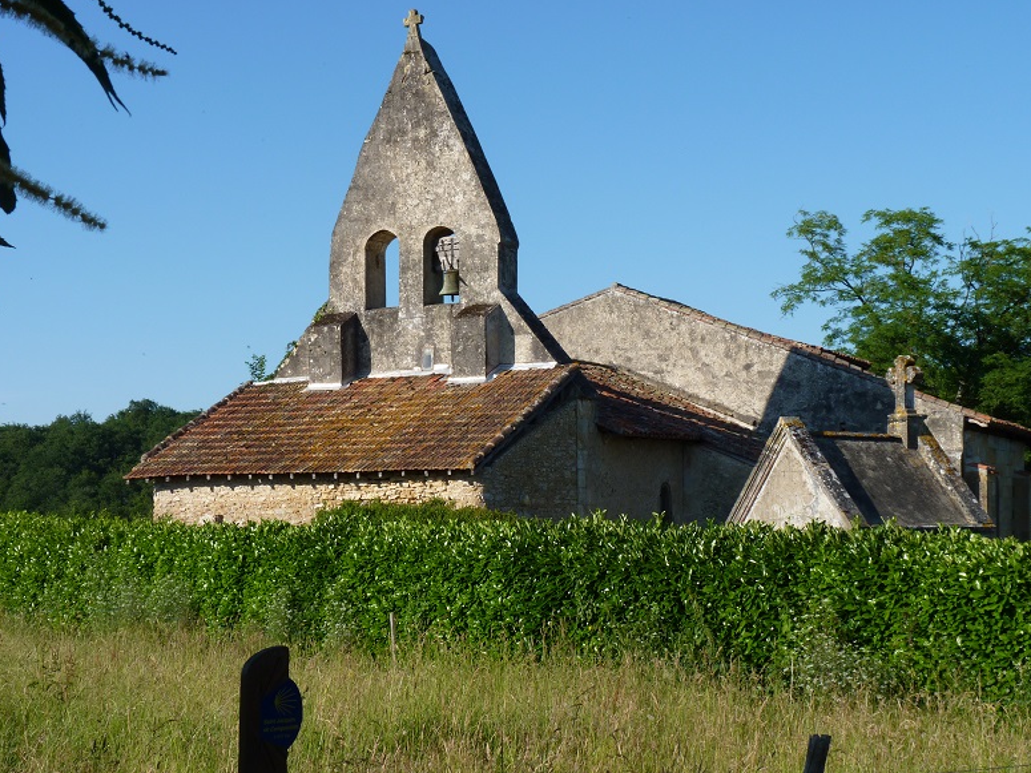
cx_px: 519
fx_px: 1876
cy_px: 386
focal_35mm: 63
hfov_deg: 30.7
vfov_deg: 23.3
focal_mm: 10.8
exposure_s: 1/200
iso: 80
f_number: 5.6
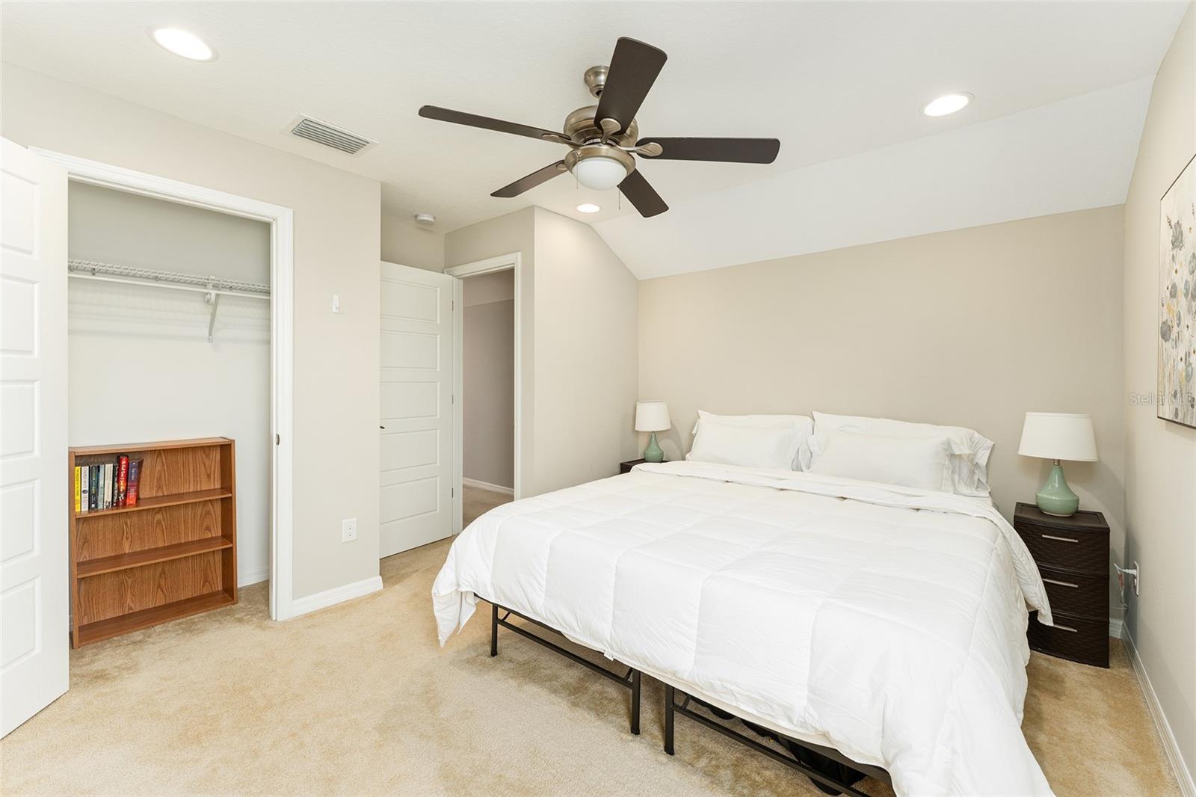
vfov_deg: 81.2
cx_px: 598
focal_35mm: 14
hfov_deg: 104.3
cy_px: 398
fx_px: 465
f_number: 7.1
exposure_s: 1/10
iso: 400
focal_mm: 14
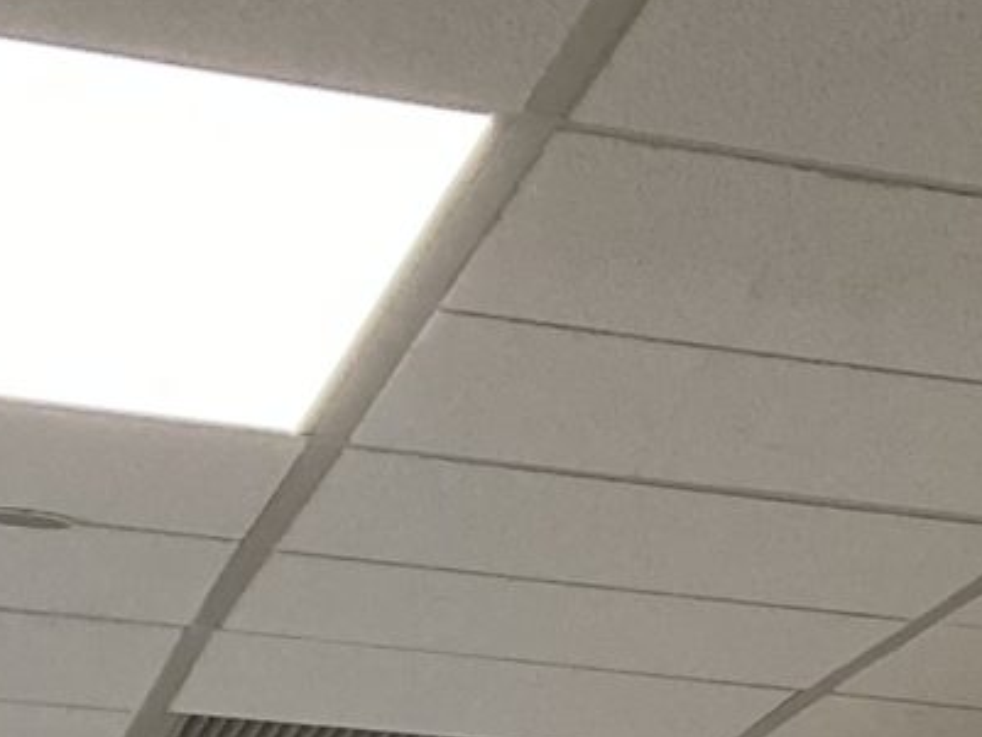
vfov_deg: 8.2
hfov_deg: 9.3
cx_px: 3024
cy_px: 1807
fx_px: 4711
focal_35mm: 166
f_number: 1.8
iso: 100
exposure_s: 1/120
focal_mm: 4.25
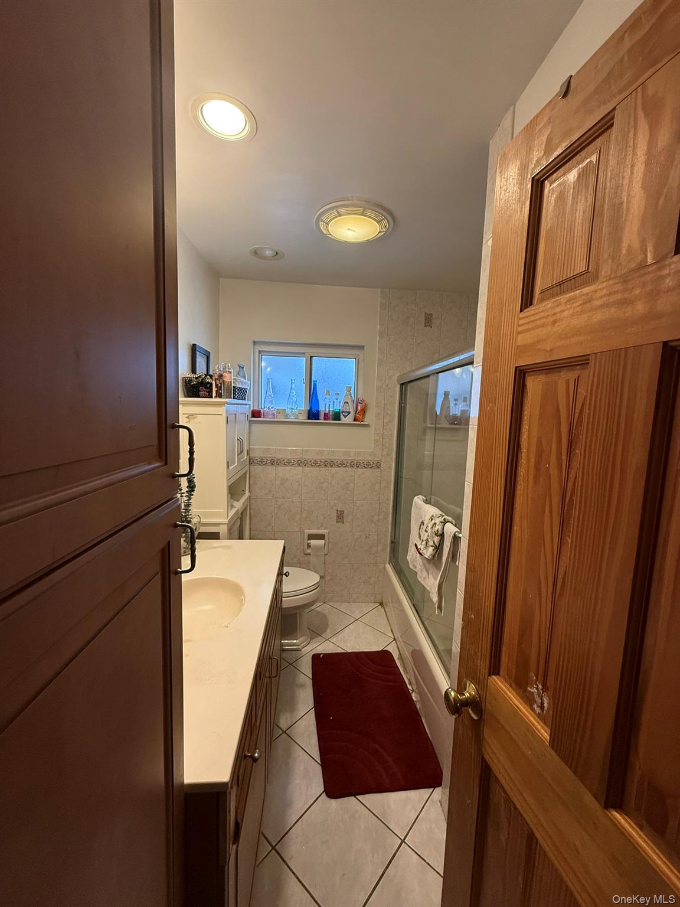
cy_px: 454
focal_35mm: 14
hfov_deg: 85.7
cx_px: 340
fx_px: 367
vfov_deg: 102.1
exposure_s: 1/120
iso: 250
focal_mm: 2.22
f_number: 2.2
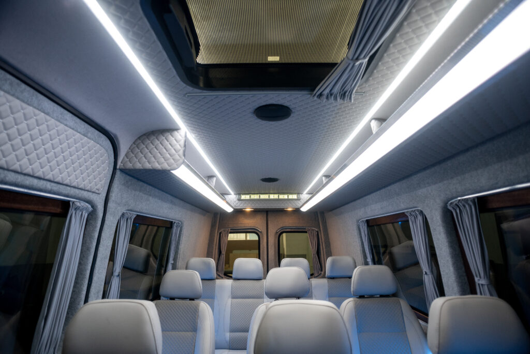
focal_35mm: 20
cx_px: 265
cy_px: 177
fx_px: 295
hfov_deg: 83.9
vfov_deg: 62.0
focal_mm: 20
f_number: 3.5
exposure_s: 1/30
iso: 1000
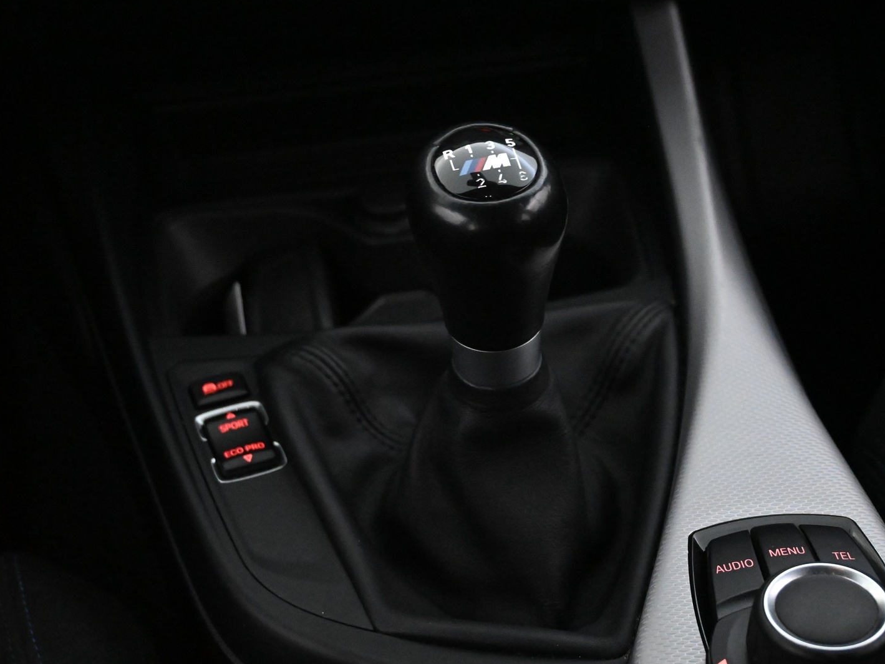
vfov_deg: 26.1
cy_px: 331
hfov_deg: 34.3
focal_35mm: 56
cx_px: 498
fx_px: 1432
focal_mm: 34
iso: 10000
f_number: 5
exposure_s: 1/50
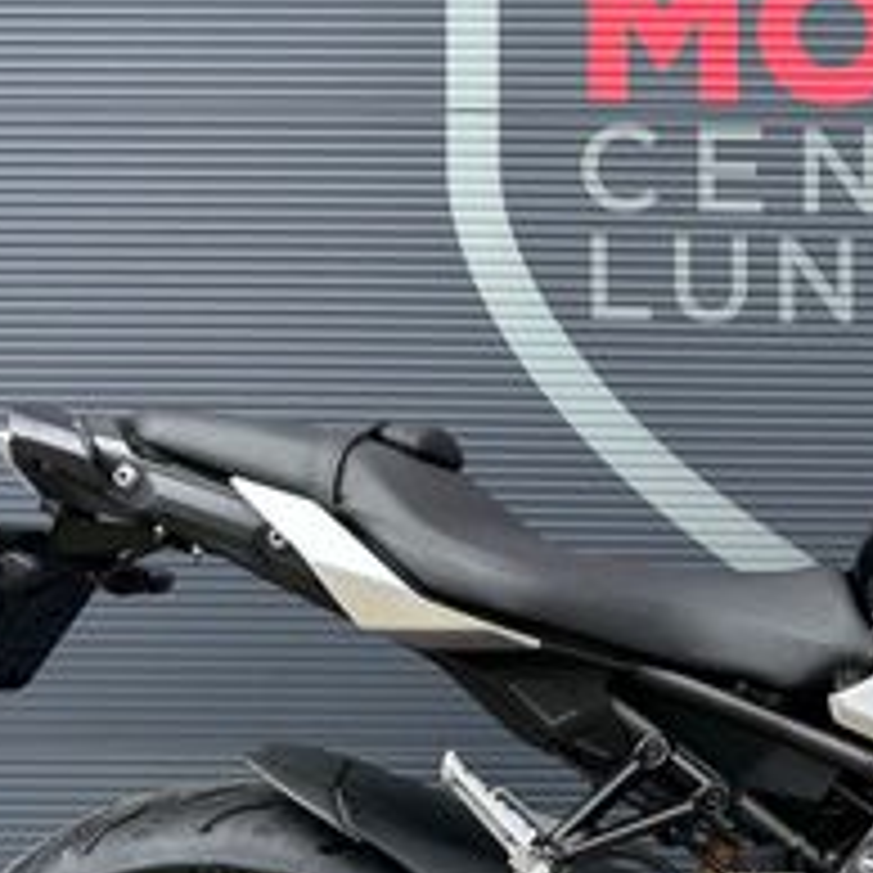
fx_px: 1997
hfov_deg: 22.9
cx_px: 1008
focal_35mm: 70
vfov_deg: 24.0
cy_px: 788
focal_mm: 6.86
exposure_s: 1/360
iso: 80
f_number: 1.78
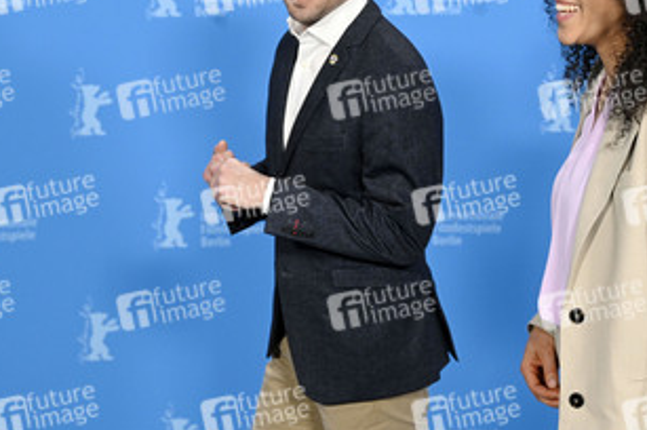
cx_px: 410
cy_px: 148
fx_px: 1849
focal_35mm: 103
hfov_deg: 19.8
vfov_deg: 13.2
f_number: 5.6
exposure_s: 1/400
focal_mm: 70
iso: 3200
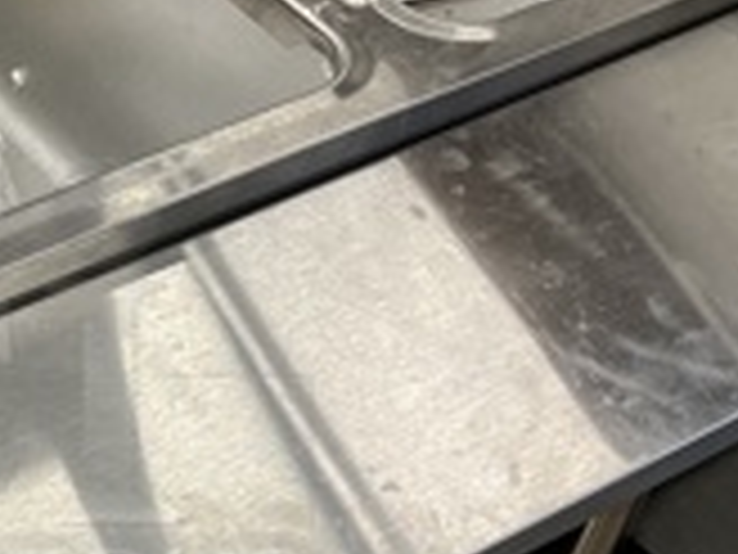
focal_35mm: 97
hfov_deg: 19.1
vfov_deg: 15.2
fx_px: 2068
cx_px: -158
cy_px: 392
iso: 80
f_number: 1.5
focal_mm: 5.7
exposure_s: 1/60
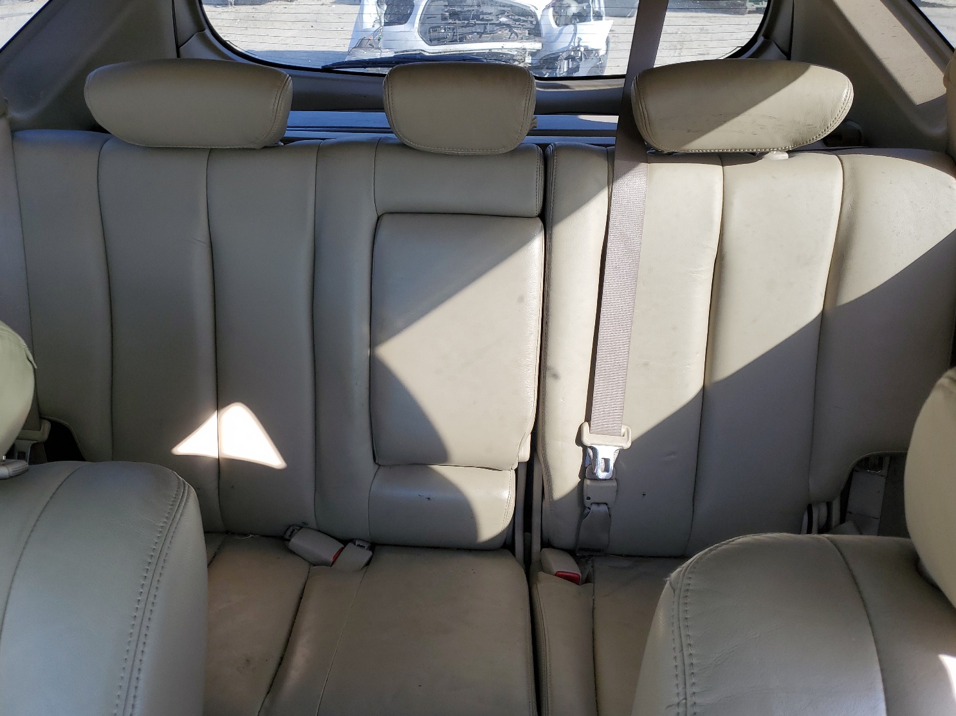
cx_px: 458
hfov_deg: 63.4
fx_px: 773
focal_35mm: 28
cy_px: 370
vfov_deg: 49.7
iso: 50
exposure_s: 1/357
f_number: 1.5
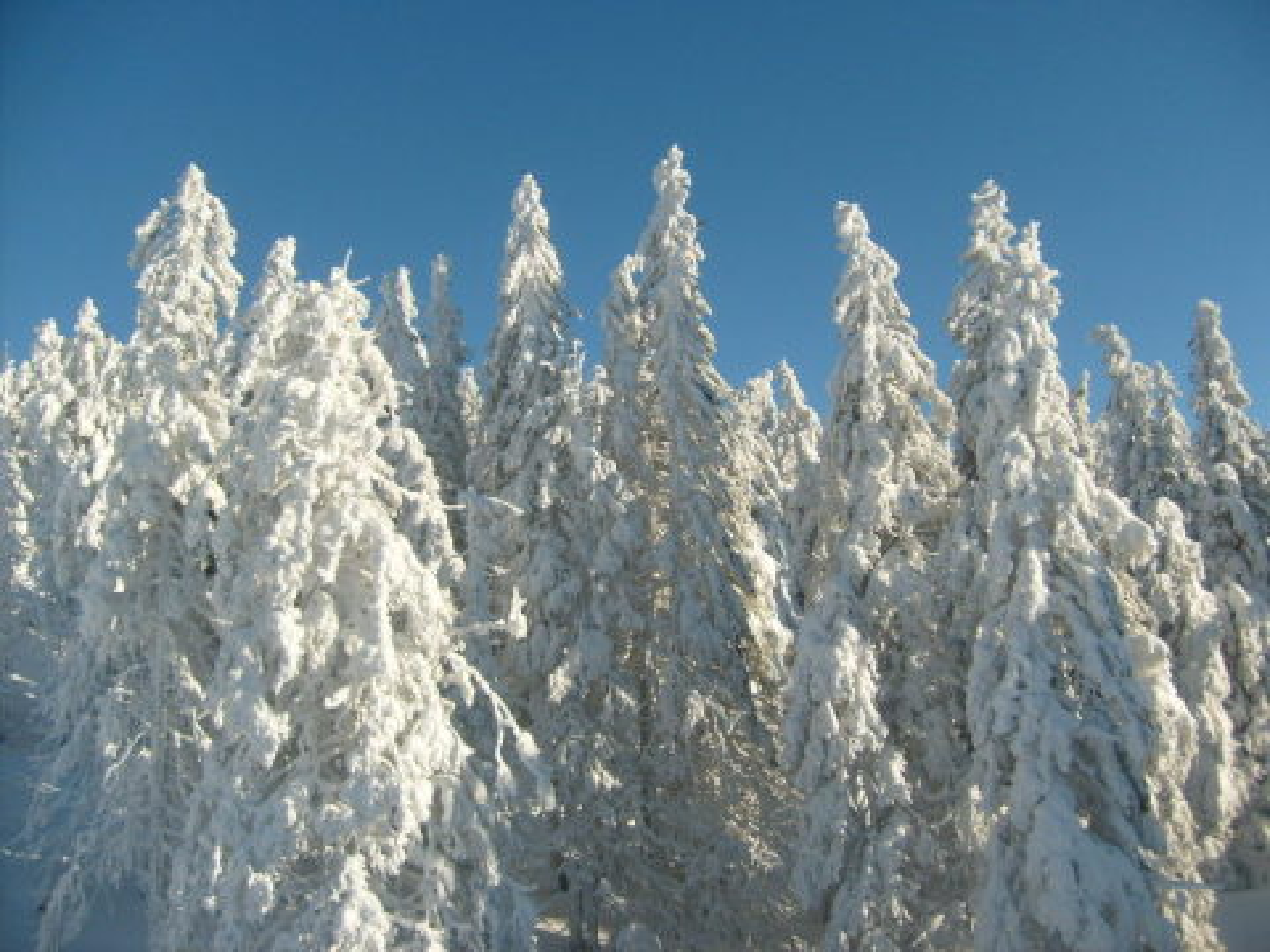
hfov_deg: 52.6
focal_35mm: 35
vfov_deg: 40.7
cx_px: 635
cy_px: 476
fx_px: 1284
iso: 80
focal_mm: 5.8
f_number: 7.1
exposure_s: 1/350
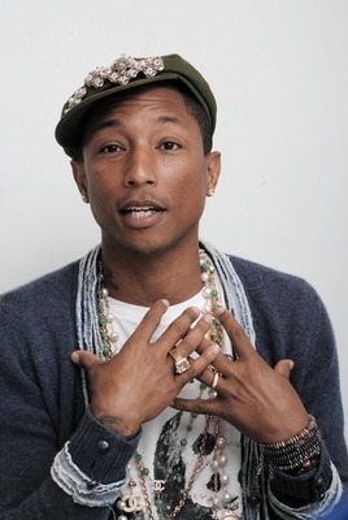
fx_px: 2276
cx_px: 174
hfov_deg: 8.7
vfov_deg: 13.0
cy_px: 260
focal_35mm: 158
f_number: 13
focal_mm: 105
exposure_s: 1/160
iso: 800
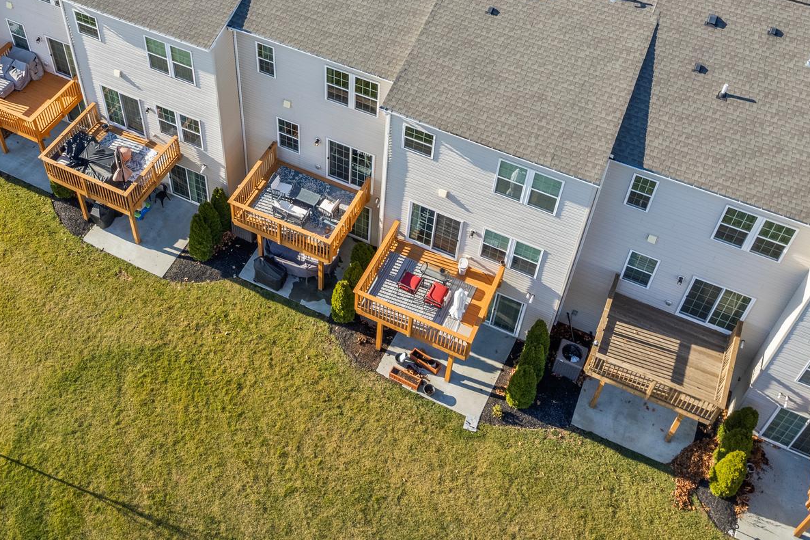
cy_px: 77
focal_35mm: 38
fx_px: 855
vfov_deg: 33.6
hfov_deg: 50.4
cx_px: 321
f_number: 2.8
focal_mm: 8.38
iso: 110
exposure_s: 1/640
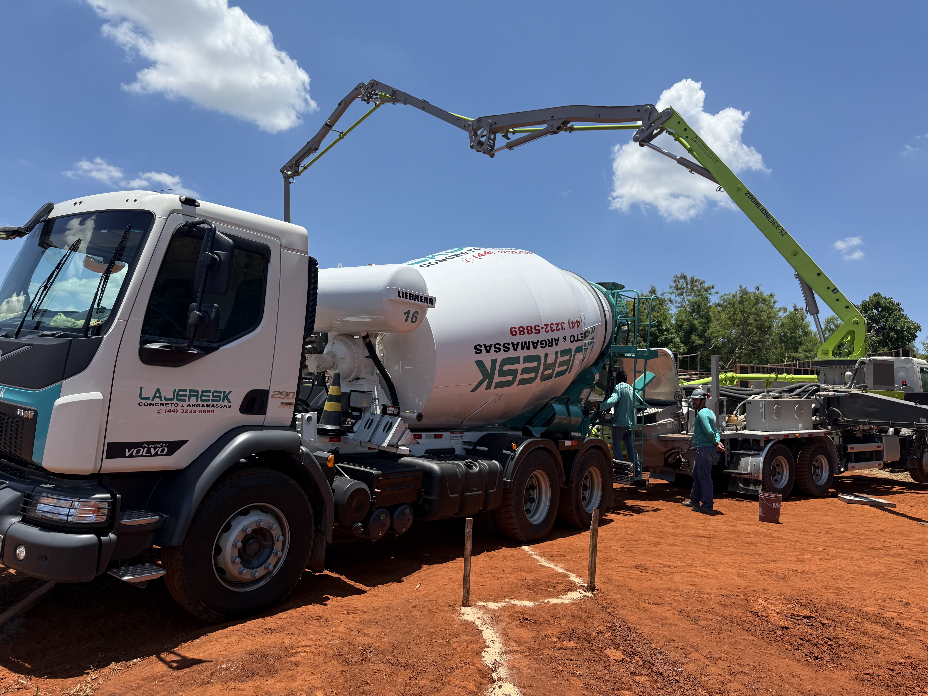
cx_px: 464
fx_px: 643
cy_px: 348
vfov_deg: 56.8
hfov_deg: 71.6
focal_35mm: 24
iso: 100
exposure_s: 1/5319
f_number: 1.78
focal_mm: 6.76
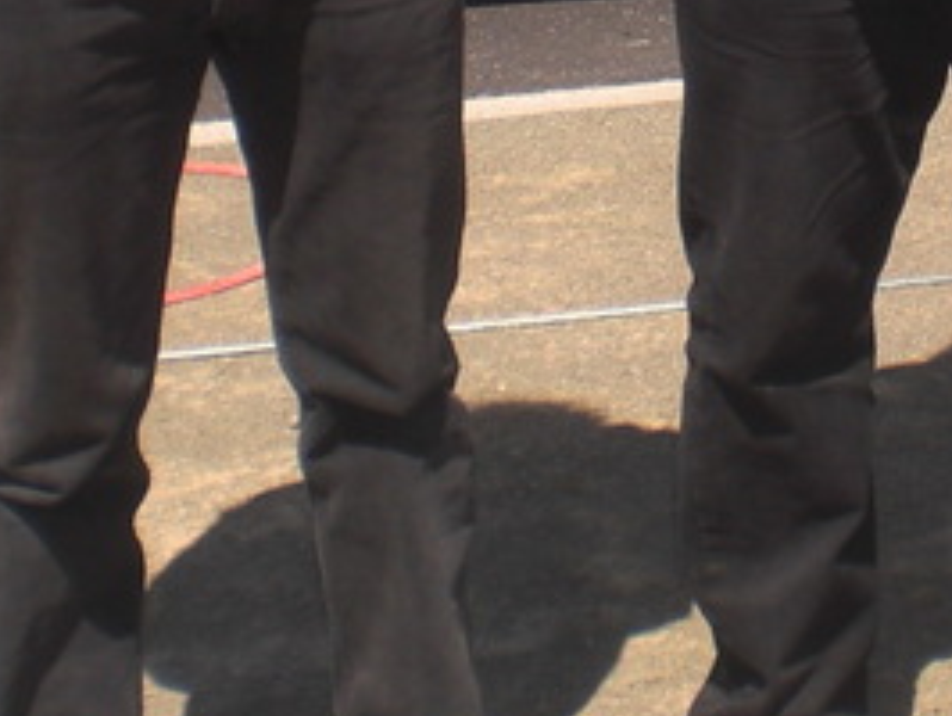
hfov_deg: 14.2
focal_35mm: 137
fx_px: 3771
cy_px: -376
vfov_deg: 10.5
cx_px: 956
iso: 50
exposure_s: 1/320
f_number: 4.4
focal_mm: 6.3
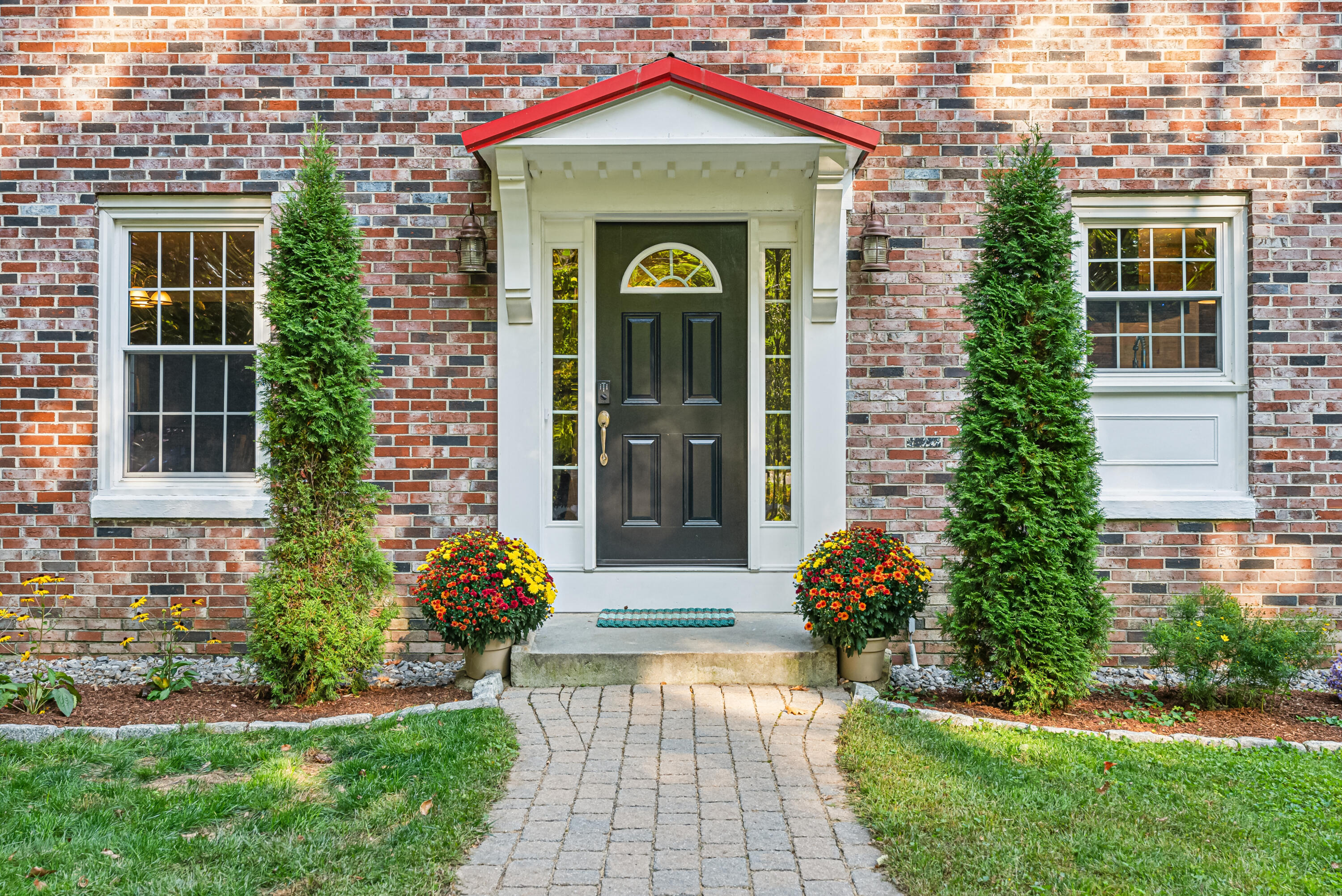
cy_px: 448
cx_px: 671
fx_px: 1305
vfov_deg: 37.9
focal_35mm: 35
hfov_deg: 54.4
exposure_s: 1/60
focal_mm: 35
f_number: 7.1
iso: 320
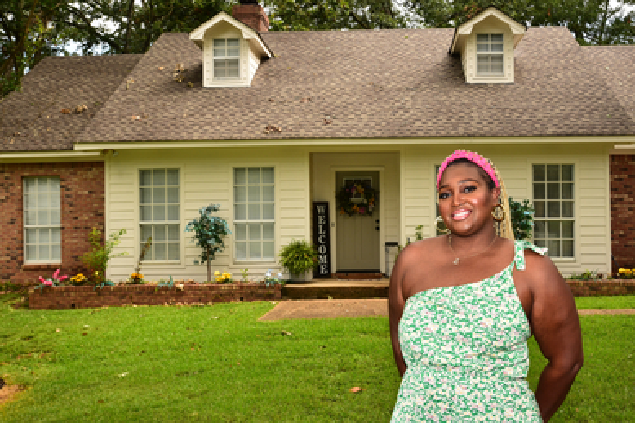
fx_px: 740
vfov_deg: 31.8
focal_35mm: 42
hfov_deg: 46.4
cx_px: 349
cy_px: 234
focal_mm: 34
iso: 400
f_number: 10
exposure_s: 1/160
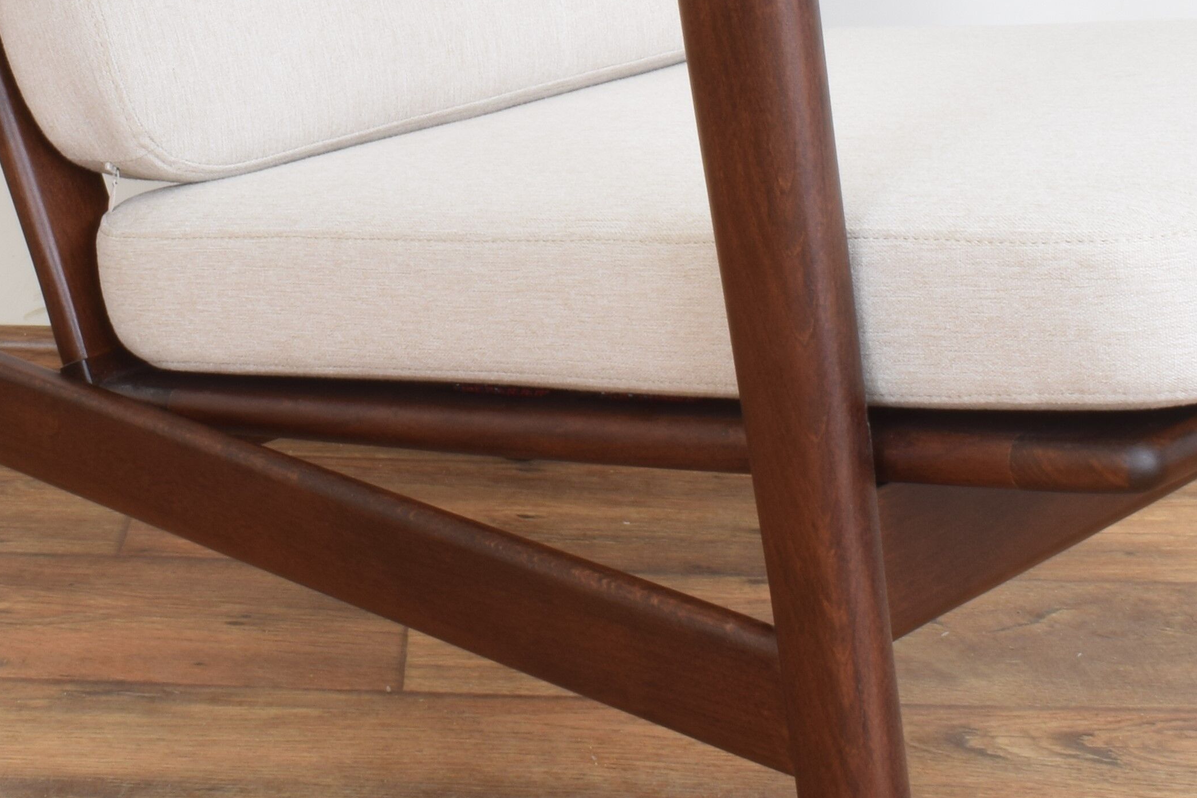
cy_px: -35
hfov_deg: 22.5
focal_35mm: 90
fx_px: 3007
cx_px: 460
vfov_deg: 14.8
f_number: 25
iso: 100
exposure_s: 5
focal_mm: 21
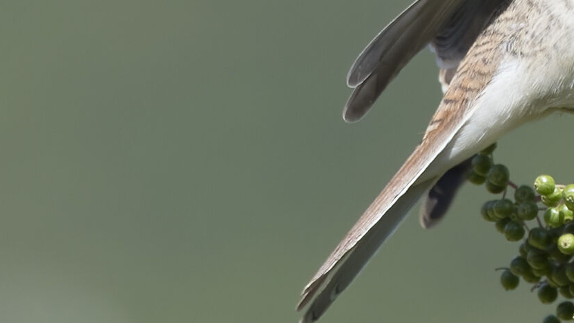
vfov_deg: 0.7
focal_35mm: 1815
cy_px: -111
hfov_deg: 1.2
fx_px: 27618
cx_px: 687
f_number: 11
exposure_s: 1/1600
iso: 1250
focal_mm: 600
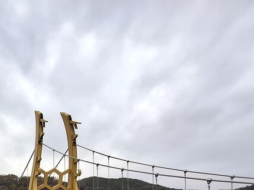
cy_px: 208
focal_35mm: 29
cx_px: -18
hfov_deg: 47.1
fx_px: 213
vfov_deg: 39.6
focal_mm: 1.74
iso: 40
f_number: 2.2
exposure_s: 1/174
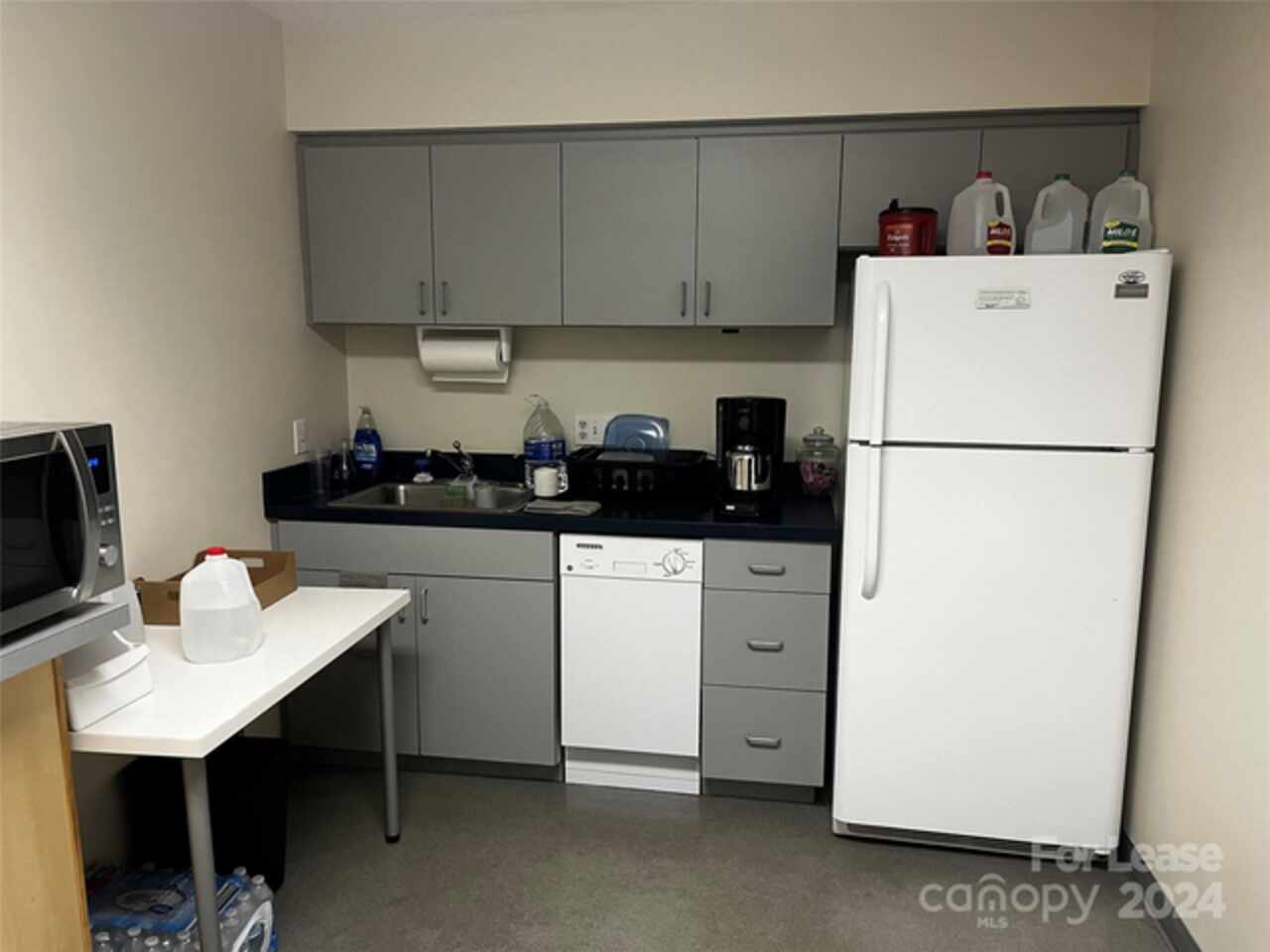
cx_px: 635
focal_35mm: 26
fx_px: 954
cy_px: 476
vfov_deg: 53.1
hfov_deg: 67.3
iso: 250
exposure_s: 1/60
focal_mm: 5.1
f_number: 1.6
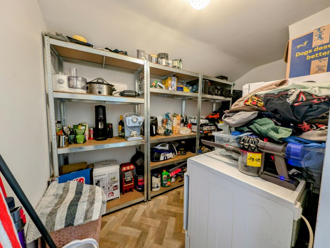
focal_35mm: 12
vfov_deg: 94.6
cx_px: 165
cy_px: 124
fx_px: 115
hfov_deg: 110.5
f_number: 1.95
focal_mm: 2.23
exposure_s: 1/16.7
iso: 144
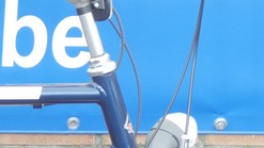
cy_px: 205
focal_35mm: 186
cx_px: -112
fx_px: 1302
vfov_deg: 6.5
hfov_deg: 11.2
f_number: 3.6
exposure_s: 1/80
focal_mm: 7.3
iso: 80
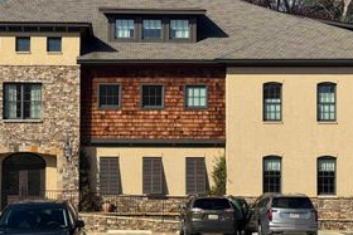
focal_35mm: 89
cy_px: 154
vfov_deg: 15.4
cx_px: 116
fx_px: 873
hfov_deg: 22.8
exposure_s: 1/6410
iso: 64
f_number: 1.78
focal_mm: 6.76
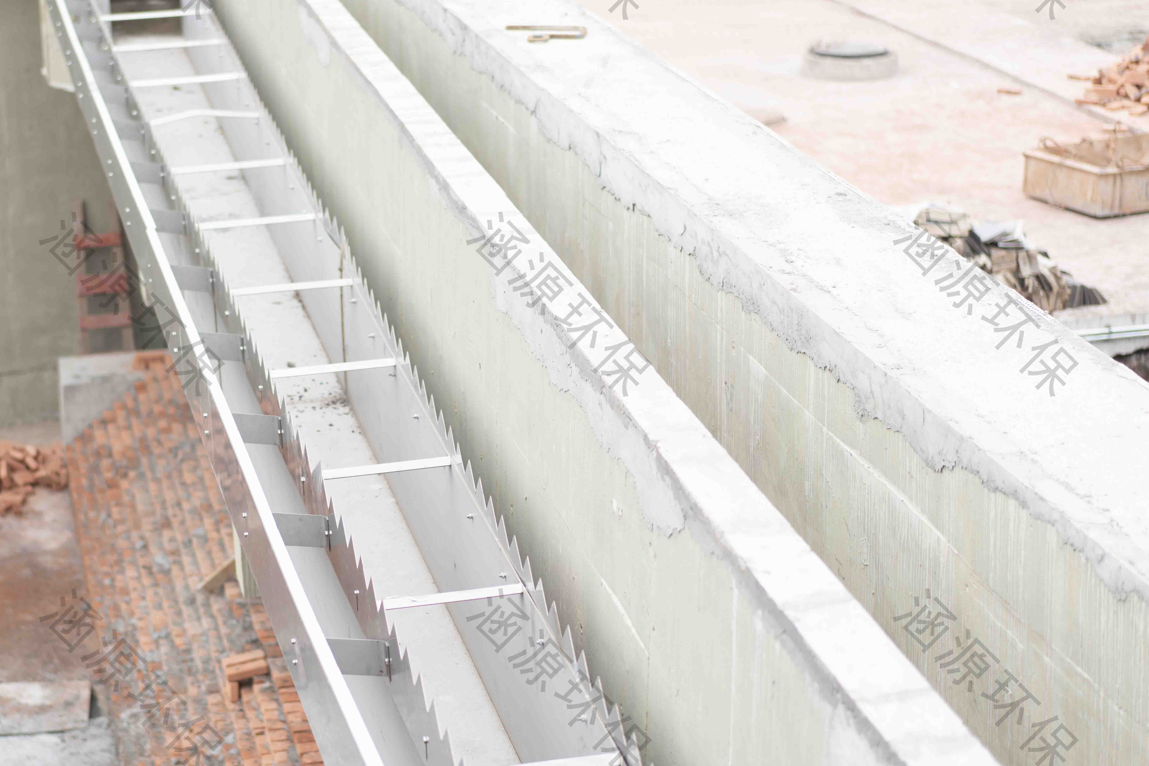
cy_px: 350
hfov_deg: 25.5
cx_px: 348
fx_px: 2522
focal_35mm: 79
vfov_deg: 17.3
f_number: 1.8
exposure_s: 1/500
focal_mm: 55
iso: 160
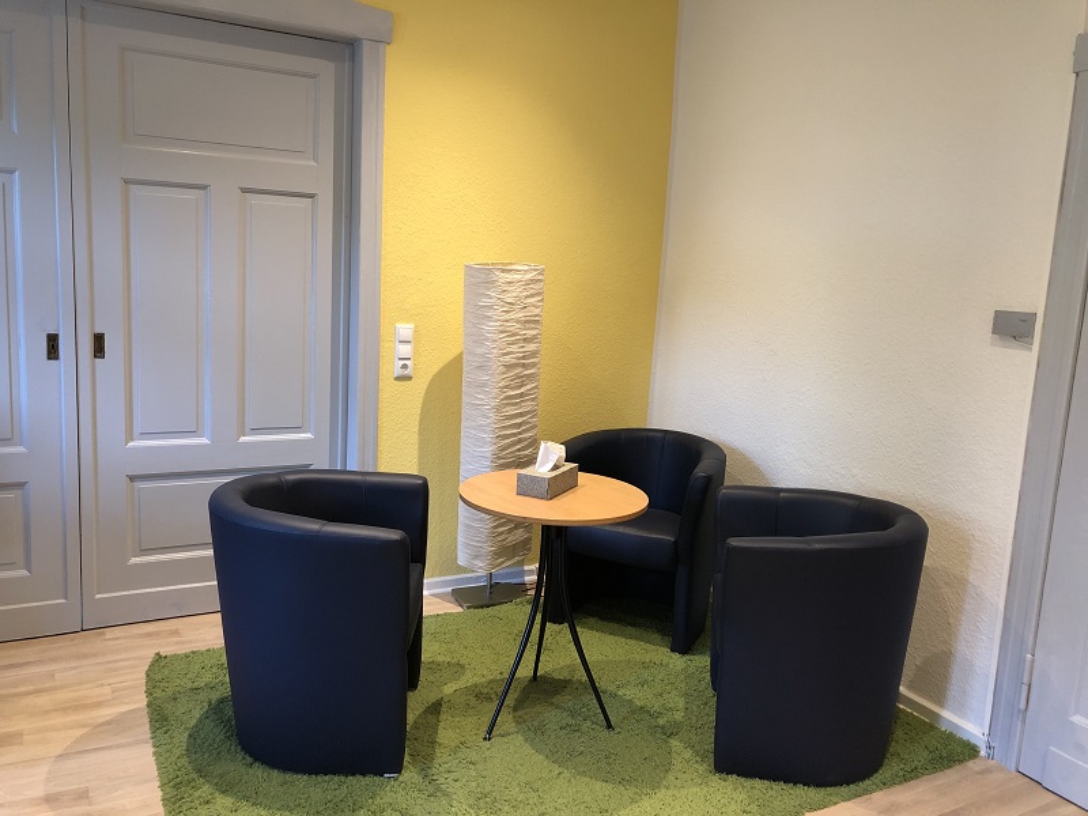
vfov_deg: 49.7
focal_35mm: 28
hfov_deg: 63.4
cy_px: 408
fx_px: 880
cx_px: 544
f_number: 1.8
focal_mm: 3.99
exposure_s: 1/17
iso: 64
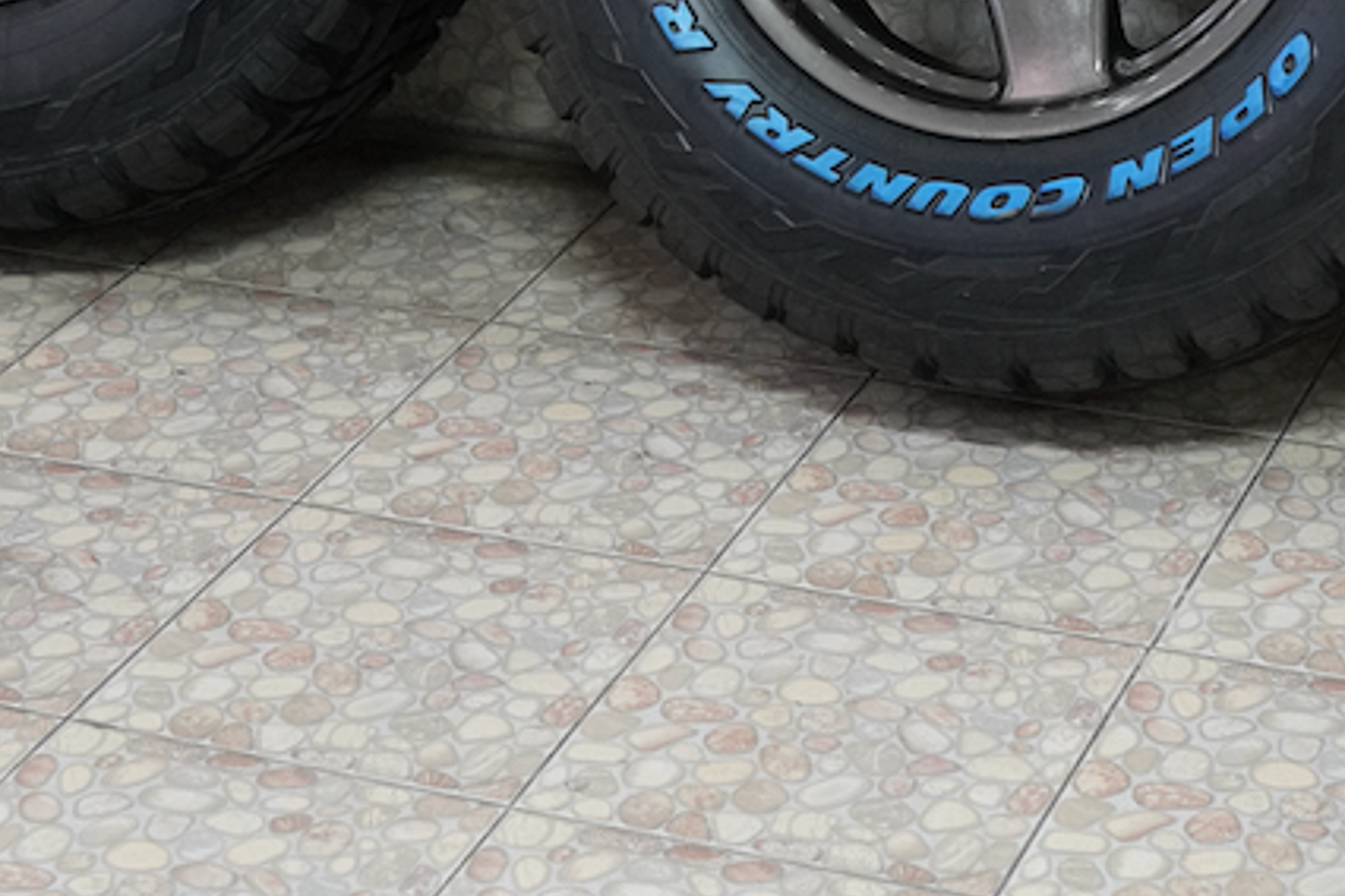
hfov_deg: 17.8
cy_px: -375
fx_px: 4296
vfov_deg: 11.5
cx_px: 840
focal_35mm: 115
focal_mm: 35
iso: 4000
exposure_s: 1/40
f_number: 4
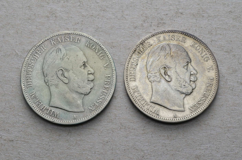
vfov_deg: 19.6
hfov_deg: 29.3
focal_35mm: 69
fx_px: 463
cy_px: 80
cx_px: 121
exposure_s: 1/250
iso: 400
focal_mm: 46
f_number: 14
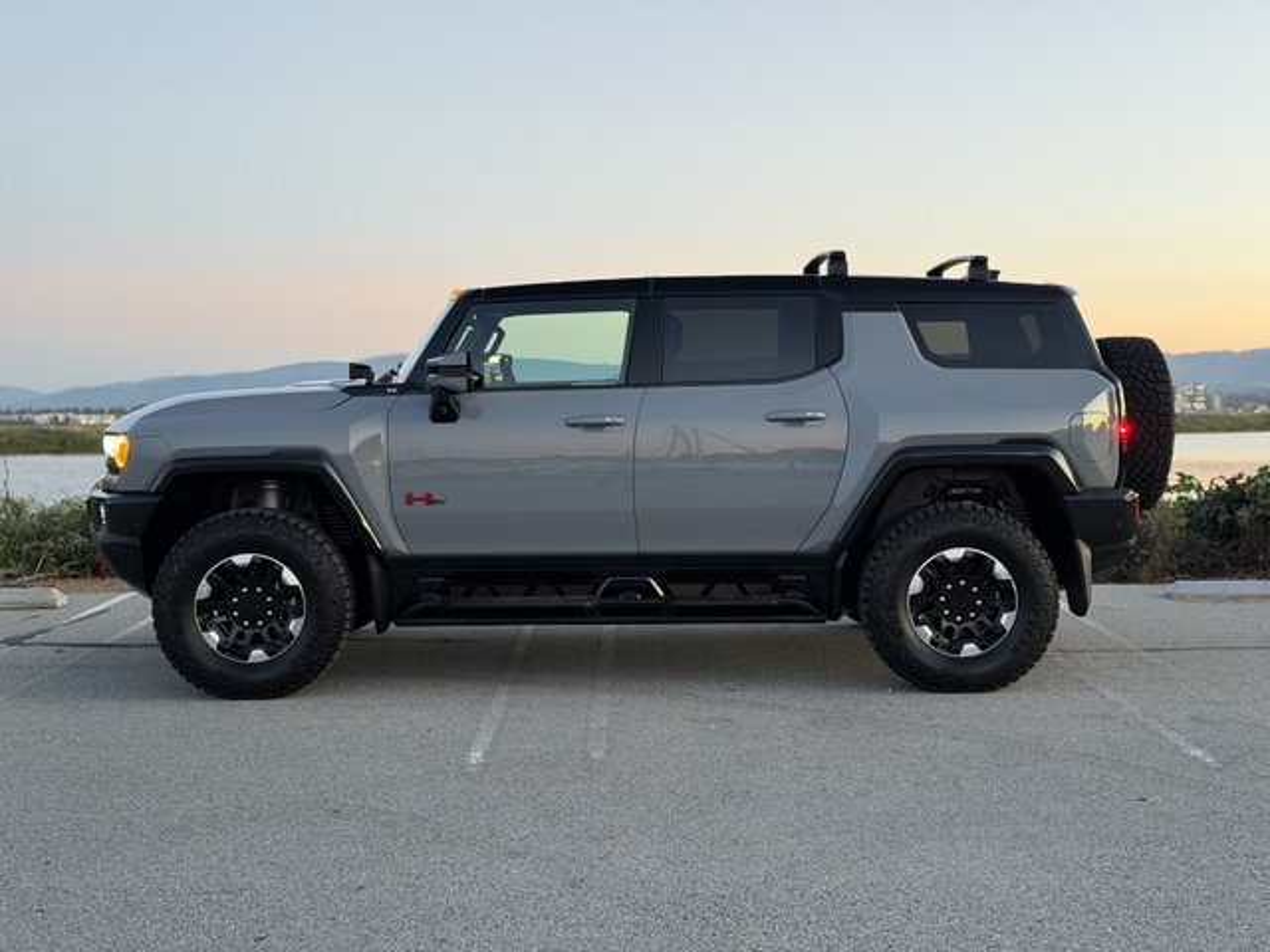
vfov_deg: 30.3
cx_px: 635
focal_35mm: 48
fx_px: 1761
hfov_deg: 39.7
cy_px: 476
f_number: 1.78
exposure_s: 1/60
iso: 250
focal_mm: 6.76
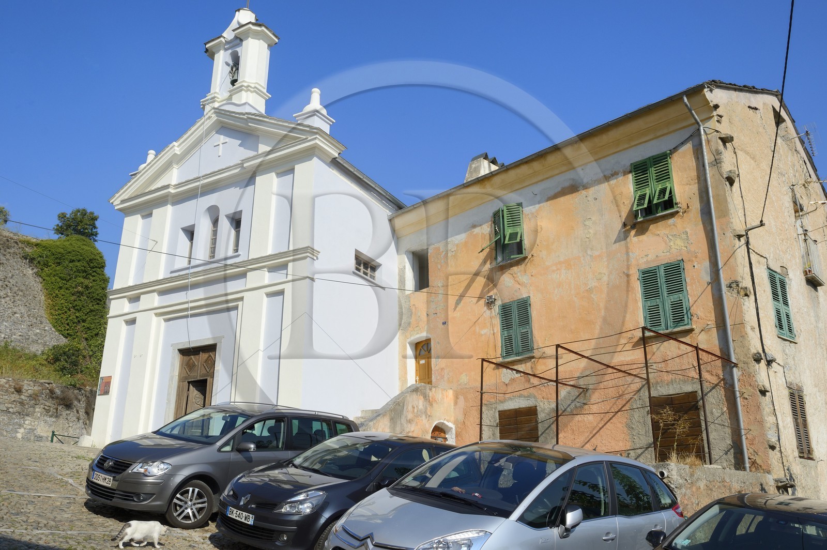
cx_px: 414
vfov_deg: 42.3
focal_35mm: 31
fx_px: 712
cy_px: 275
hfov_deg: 60.3
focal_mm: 31
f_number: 14
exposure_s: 1/200
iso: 200
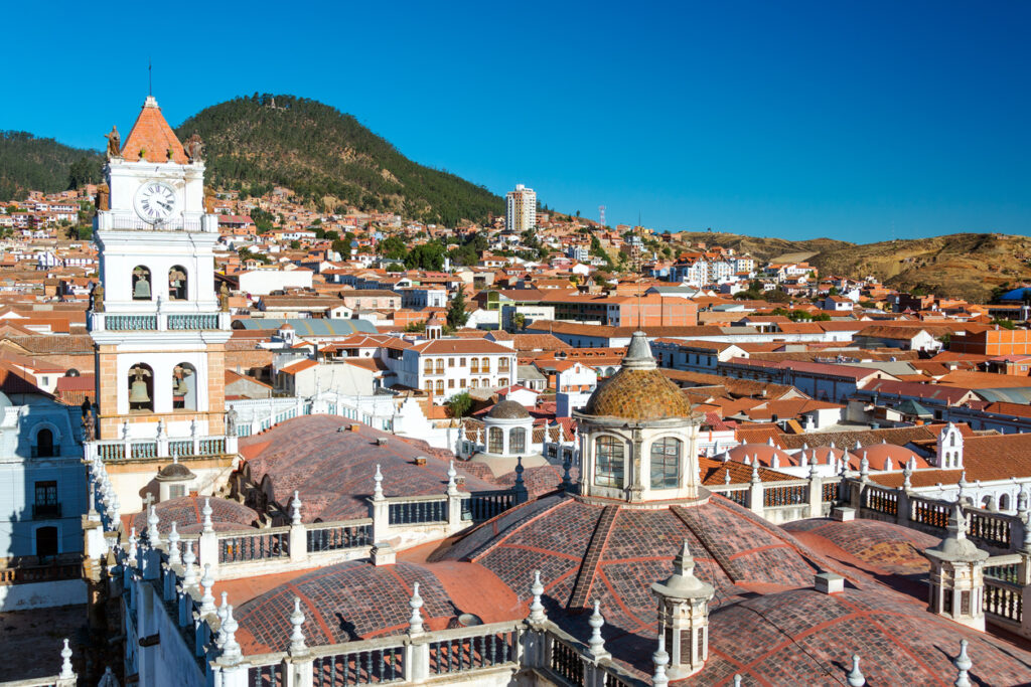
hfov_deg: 48.5
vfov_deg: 33.4
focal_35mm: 40
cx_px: 516
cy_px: 344
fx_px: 1146
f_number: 8
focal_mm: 40
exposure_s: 1/400
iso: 200
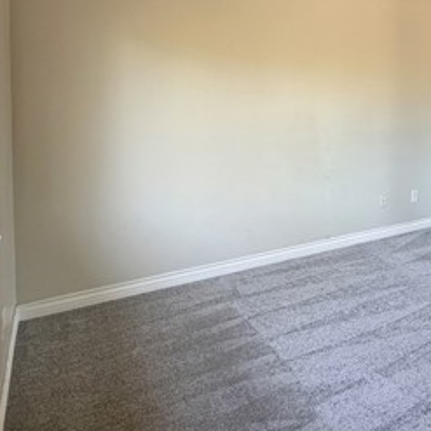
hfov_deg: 47.3
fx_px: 451
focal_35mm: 32
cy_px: 106
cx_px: 366
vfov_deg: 49.0
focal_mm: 2.22
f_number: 2.2
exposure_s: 1/112
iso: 320
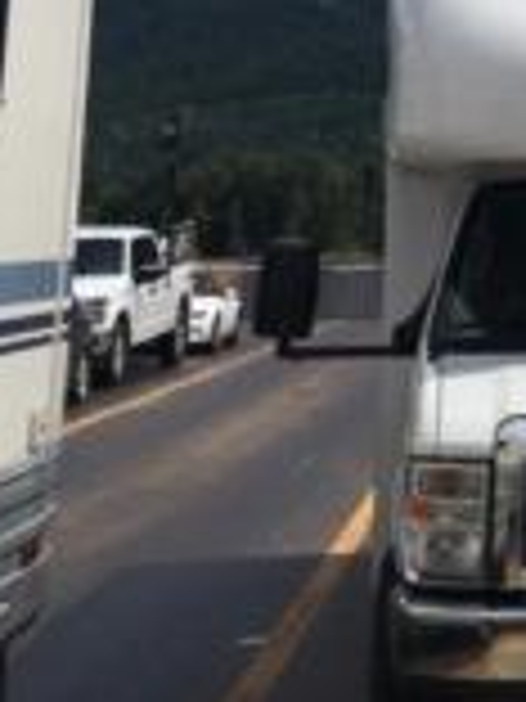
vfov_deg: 20.1
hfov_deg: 14.6
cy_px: -72
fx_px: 1884
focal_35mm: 93
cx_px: 838
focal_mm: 4.15
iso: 25
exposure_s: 1/4525
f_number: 2.2
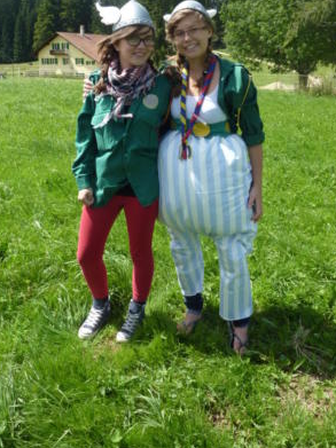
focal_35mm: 32
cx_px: 153
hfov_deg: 44.1
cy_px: 171
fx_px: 414
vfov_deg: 56.2
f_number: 4
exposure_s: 1/320
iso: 80
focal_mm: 4.1
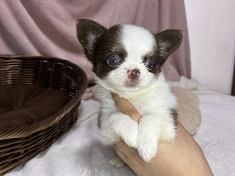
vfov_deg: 53.1
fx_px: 177
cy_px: 88
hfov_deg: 67.3
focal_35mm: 26
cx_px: 118
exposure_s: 1/60
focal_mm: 5.1
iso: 125
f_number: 1.6
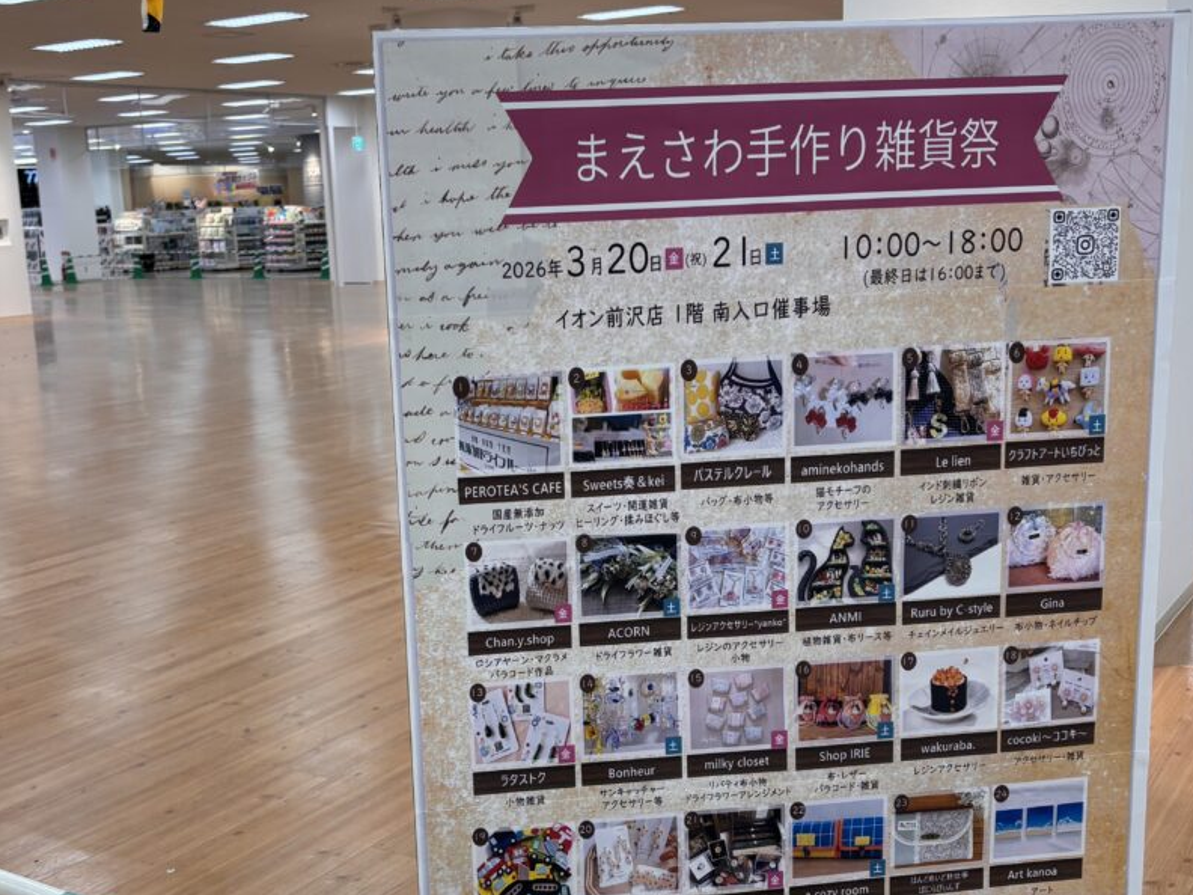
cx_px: 527
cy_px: 497
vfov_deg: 34.3
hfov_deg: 44.7
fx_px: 1447
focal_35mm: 42
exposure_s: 1/100
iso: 50
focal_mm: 5.96
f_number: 1.6
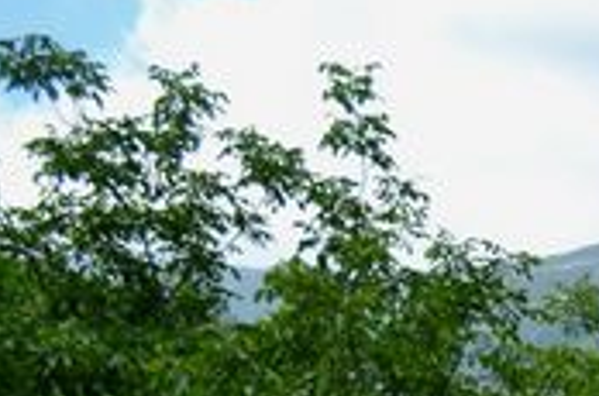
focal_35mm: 379
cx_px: 1360
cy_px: 897
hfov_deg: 5.3
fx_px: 6294
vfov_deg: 3.6
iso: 100
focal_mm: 55
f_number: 8
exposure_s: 1/250
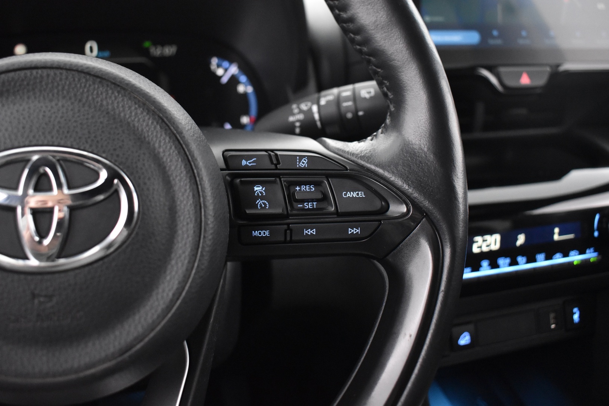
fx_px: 558
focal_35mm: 33
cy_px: 203
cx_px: 304
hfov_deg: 57.2
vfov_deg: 40.0
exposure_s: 1/20
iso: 3200
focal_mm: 22
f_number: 3.8
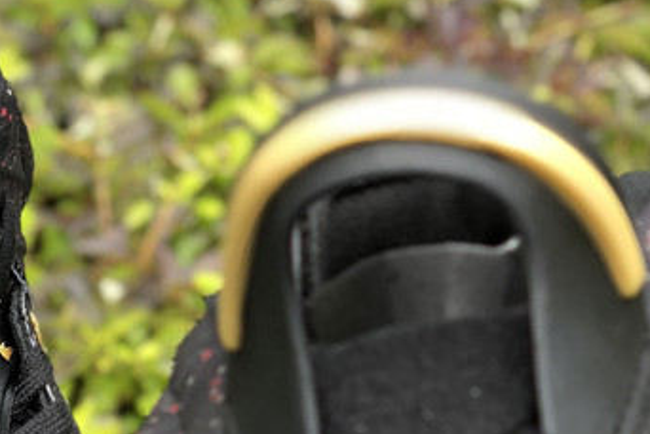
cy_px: 778
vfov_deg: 8.6
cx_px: 219
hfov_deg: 13.3
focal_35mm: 154
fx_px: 2780
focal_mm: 6
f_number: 2.4
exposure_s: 1/100
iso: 32
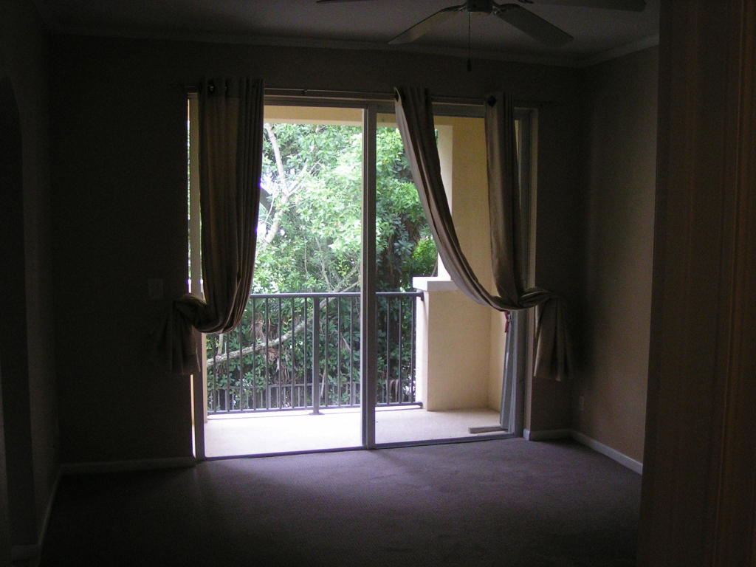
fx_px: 830
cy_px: 284
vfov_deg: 37.7
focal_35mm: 38
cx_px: 378
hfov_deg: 49.0
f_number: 2.8
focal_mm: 5.8
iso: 160
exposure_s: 1/40
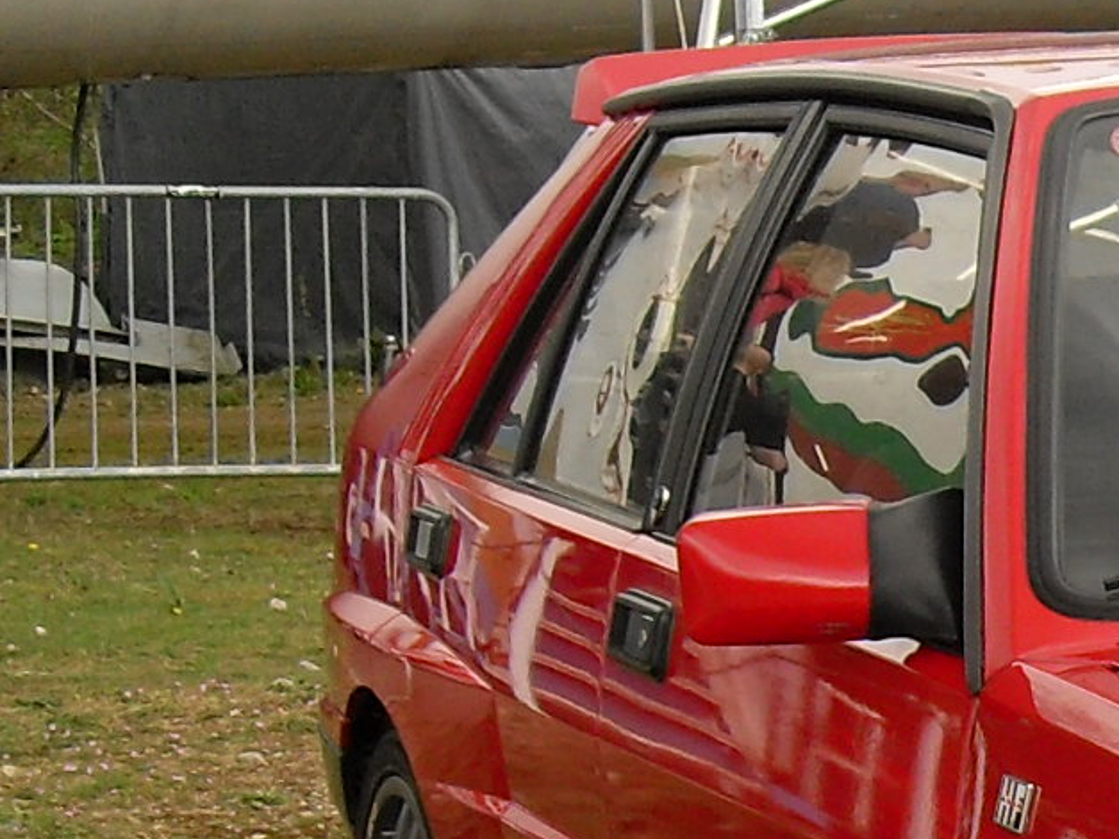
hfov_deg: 12.0
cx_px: 1899
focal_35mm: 153
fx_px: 4945
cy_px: 1067
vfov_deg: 9.5
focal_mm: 6.3
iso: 80
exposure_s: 1/250
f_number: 2.8
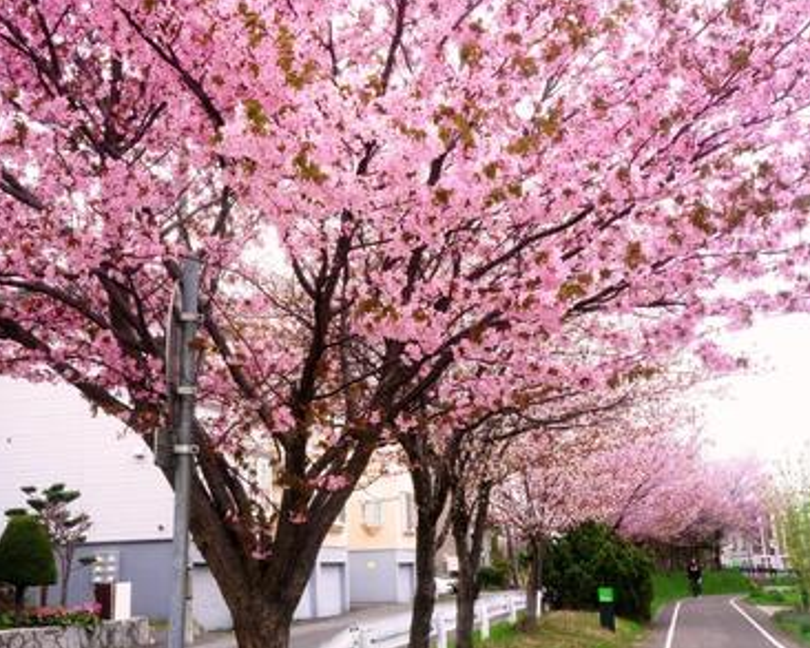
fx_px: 1079
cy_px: 325
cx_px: 352
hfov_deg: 41.1
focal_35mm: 45
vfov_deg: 33.4
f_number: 8
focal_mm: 26
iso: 800
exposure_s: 1/60
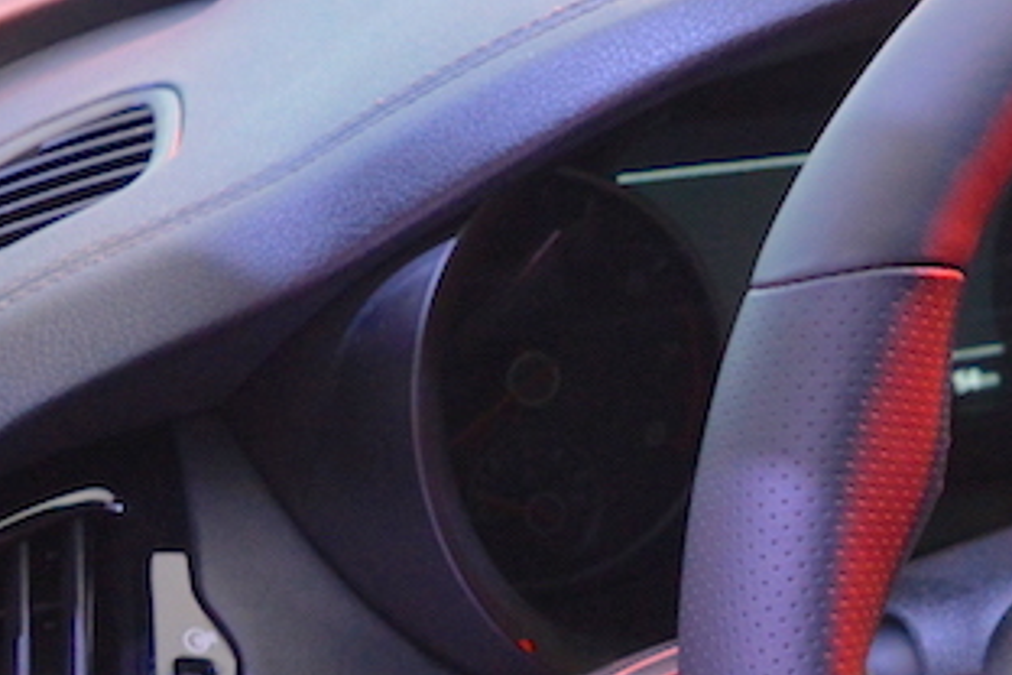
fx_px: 3457
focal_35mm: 123
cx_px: 1460
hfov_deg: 15.5
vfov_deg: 11.0
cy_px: 761
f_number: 4
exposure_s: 1/15
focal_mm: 20
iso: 800
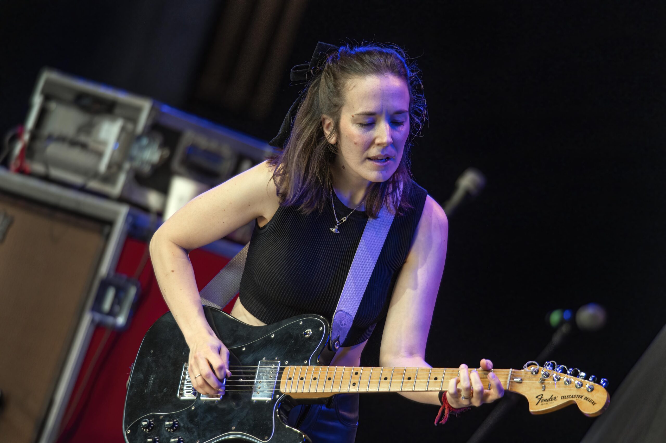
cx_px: 333
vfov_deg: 2.5
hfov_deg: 3.8
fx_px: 10167
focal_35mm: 550
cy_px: 222
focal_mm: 550
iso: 2800
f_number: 6.3
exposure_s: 1/400
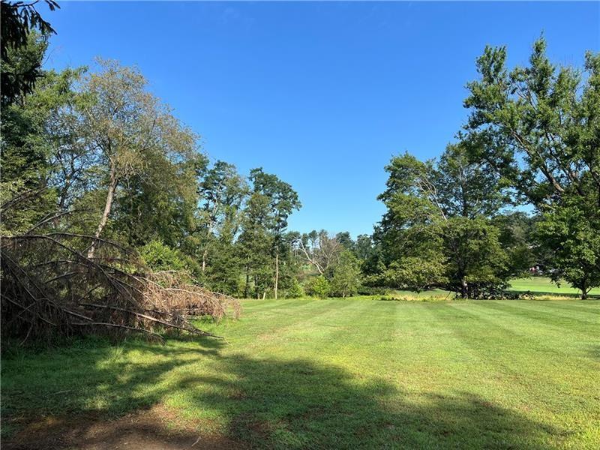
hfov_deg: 67.3
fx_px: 451
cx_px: 300
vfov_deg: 53.1
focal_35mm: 26
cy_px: 225
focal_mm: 5.1
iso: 50
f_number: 1.6
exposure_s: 1/1957
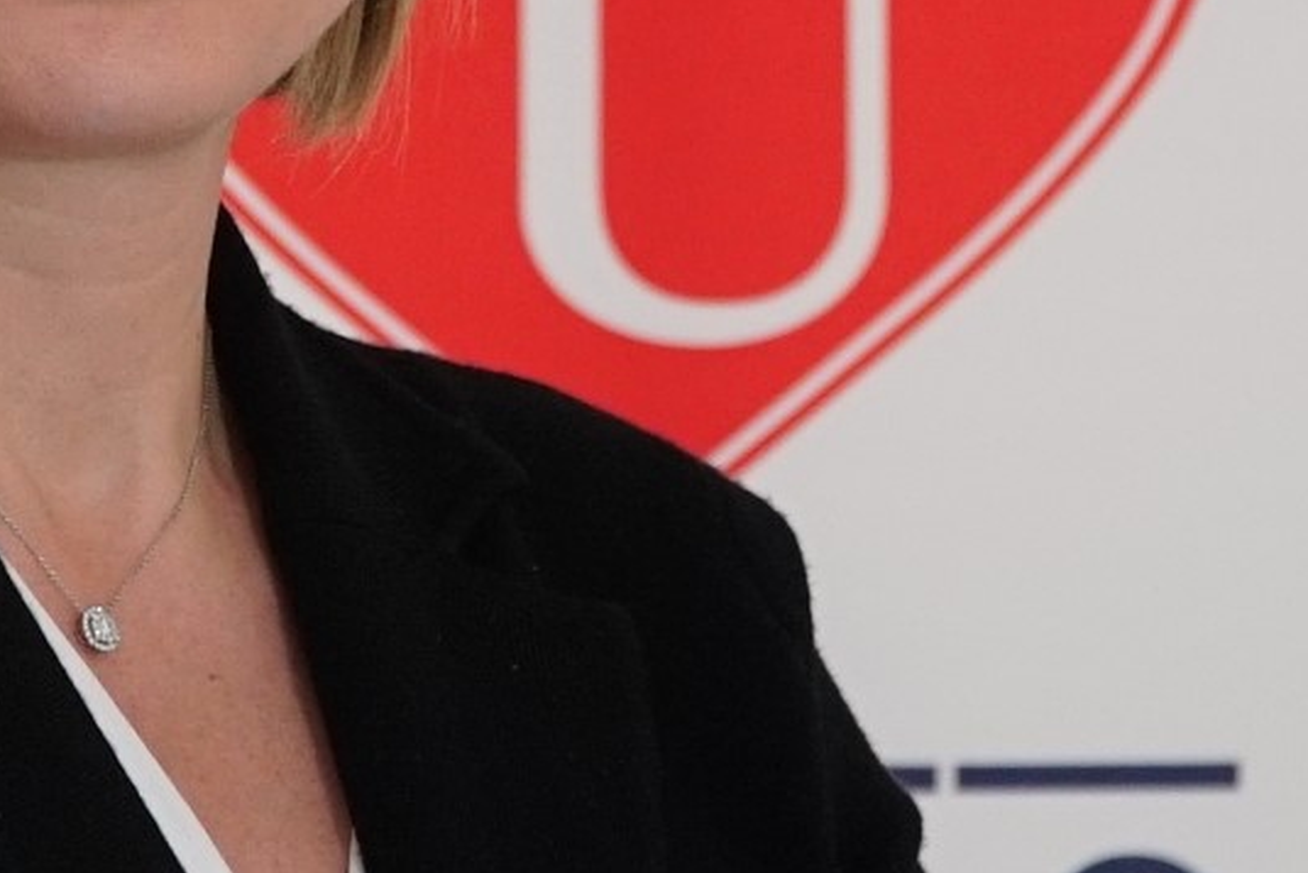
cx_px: 608
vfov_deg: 5.7
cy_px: 202
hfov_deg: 8.5
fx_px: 8795
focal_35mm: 242
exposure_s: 1/125
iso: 1600
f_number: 4
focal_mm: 52
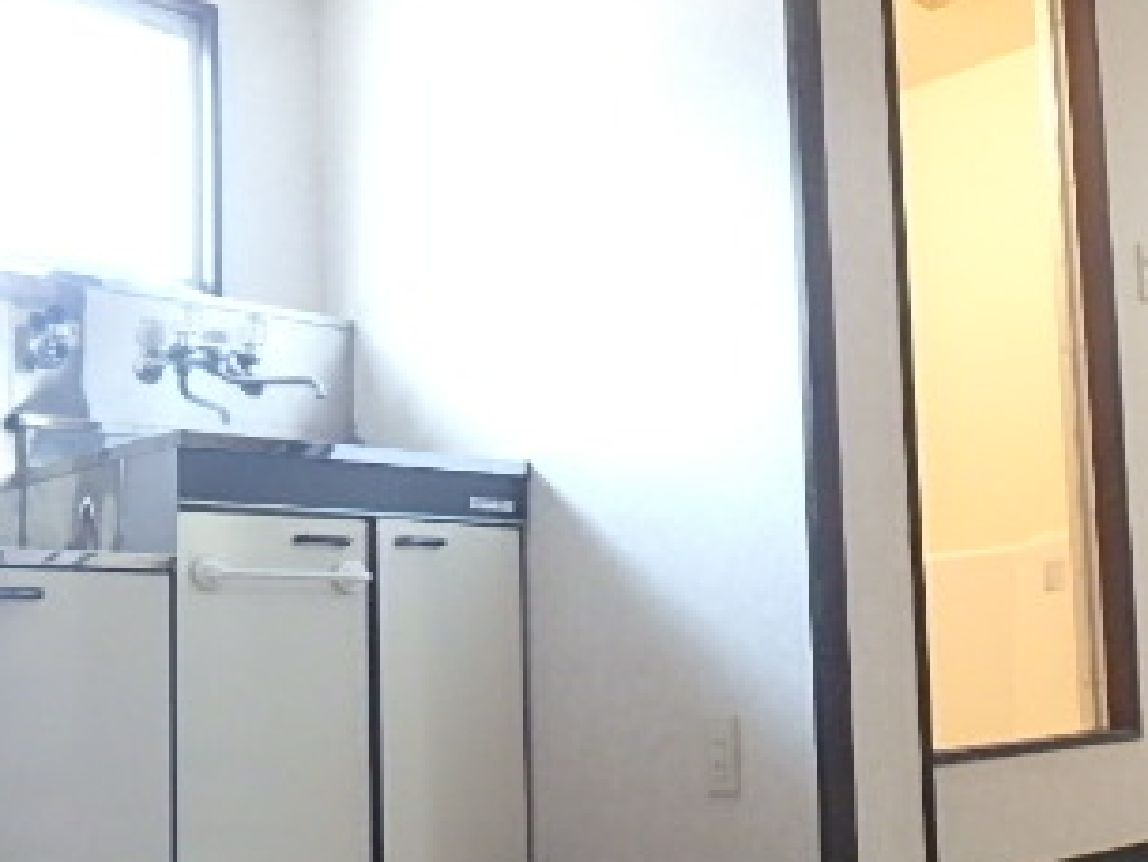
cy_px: 610
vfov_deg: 32.5
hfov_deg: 41.2
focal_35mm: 44
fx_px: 1460
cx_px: 915
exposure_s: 1/15
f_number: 3.5
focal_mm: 3.7
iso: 800
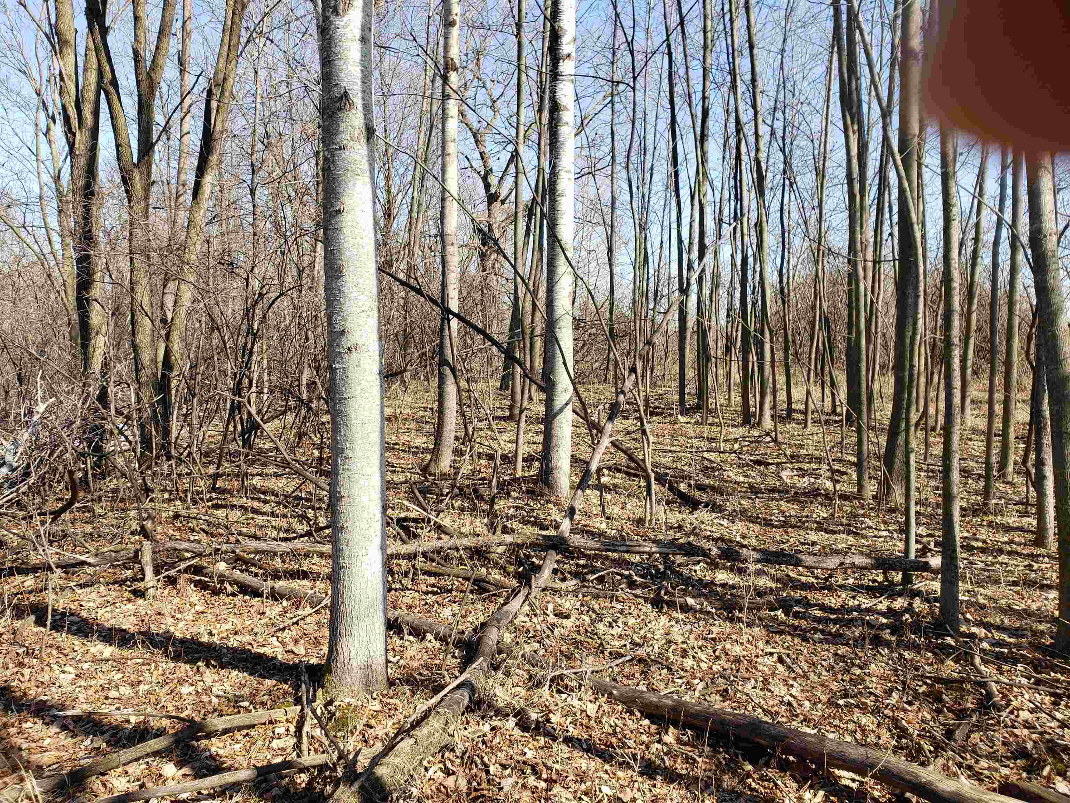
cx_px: 535
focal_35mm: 26
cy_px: 402
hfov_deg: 67.3
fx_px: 804
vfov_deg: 53.1
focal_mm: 4.3
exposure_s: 1/591
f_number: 2.4
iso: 50
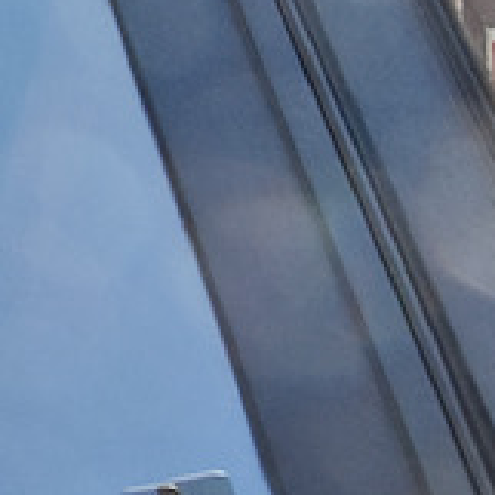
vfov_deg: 13.9
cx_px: -787
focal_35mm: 111
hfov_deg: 11.8
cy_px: -403
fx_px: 1802
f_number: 8
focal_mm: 11
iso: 800
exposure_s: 1/500
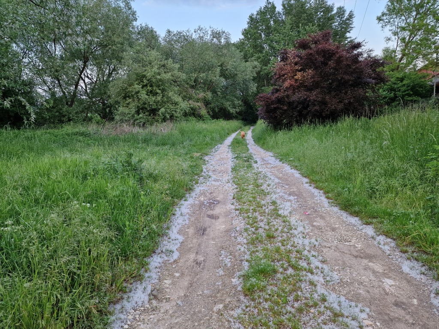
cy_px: 164
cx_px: 220
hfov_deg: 73.9
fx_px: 292
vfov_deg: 58.9
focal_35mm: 23
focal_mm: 6.4
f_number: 1.8
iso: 80
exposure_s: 1/180
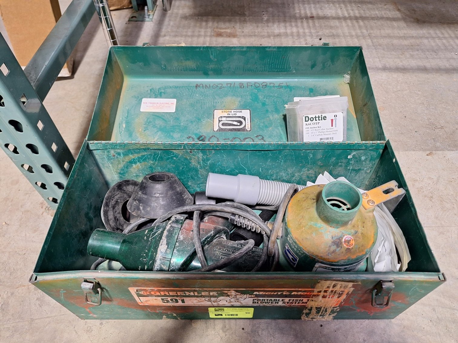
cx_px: 229
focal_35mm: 23
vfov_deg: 58.9
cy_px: 172
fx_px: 304
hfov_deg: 73.9
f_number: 1.8
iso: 200
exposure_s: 1/30
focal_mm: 5.54
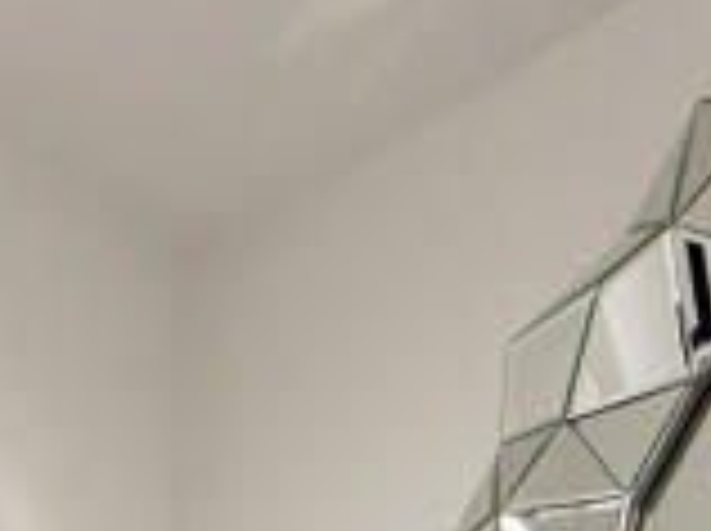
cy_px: 1616
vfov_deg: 10.7
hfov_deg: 21.3
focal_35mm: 91
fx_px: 1866
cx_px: 135
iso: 200
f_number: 2.2
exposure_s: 1/50
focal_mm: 2.22
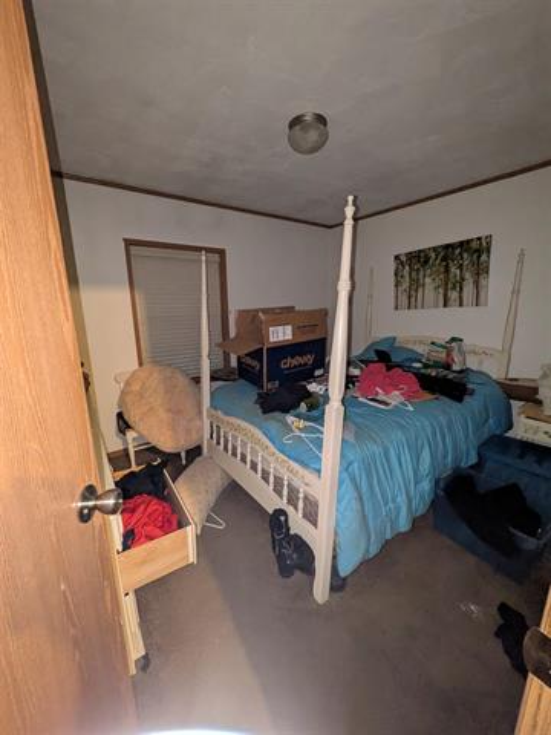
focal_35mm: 14
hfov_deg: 85.7
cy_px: 368
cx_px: 276
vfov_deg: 102.1
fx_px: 297
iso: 1018
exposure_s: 1/24
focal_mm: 1.83
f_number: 2.2
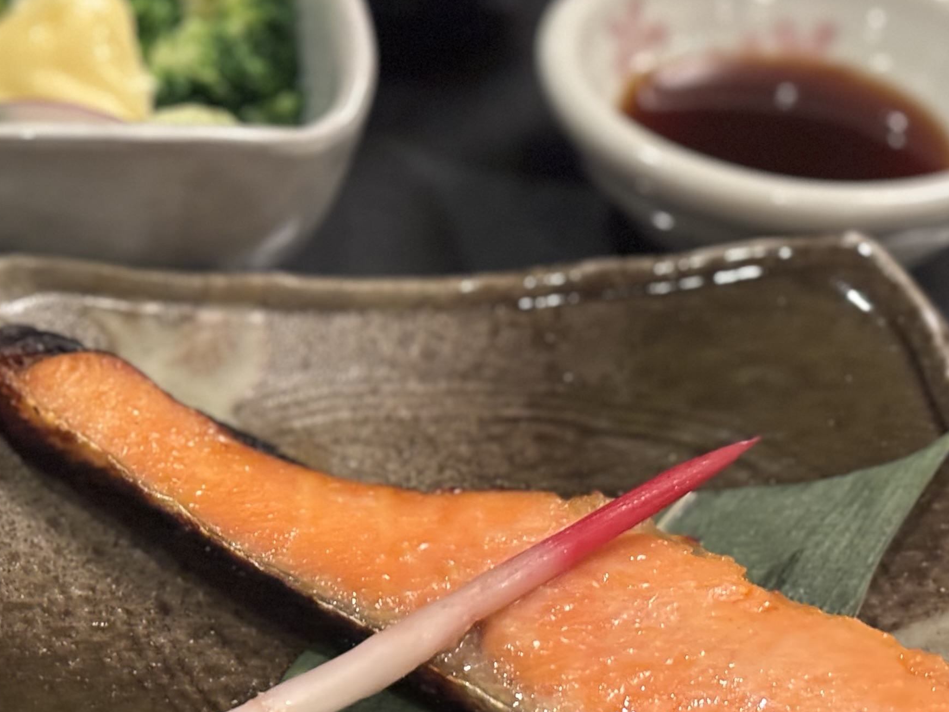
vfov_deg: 12.3
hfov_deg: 16.0
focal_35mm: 120
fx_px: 3290
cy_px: 339
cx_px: -68
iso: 320
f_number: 1.6
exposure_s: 1/25
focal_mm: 5.96
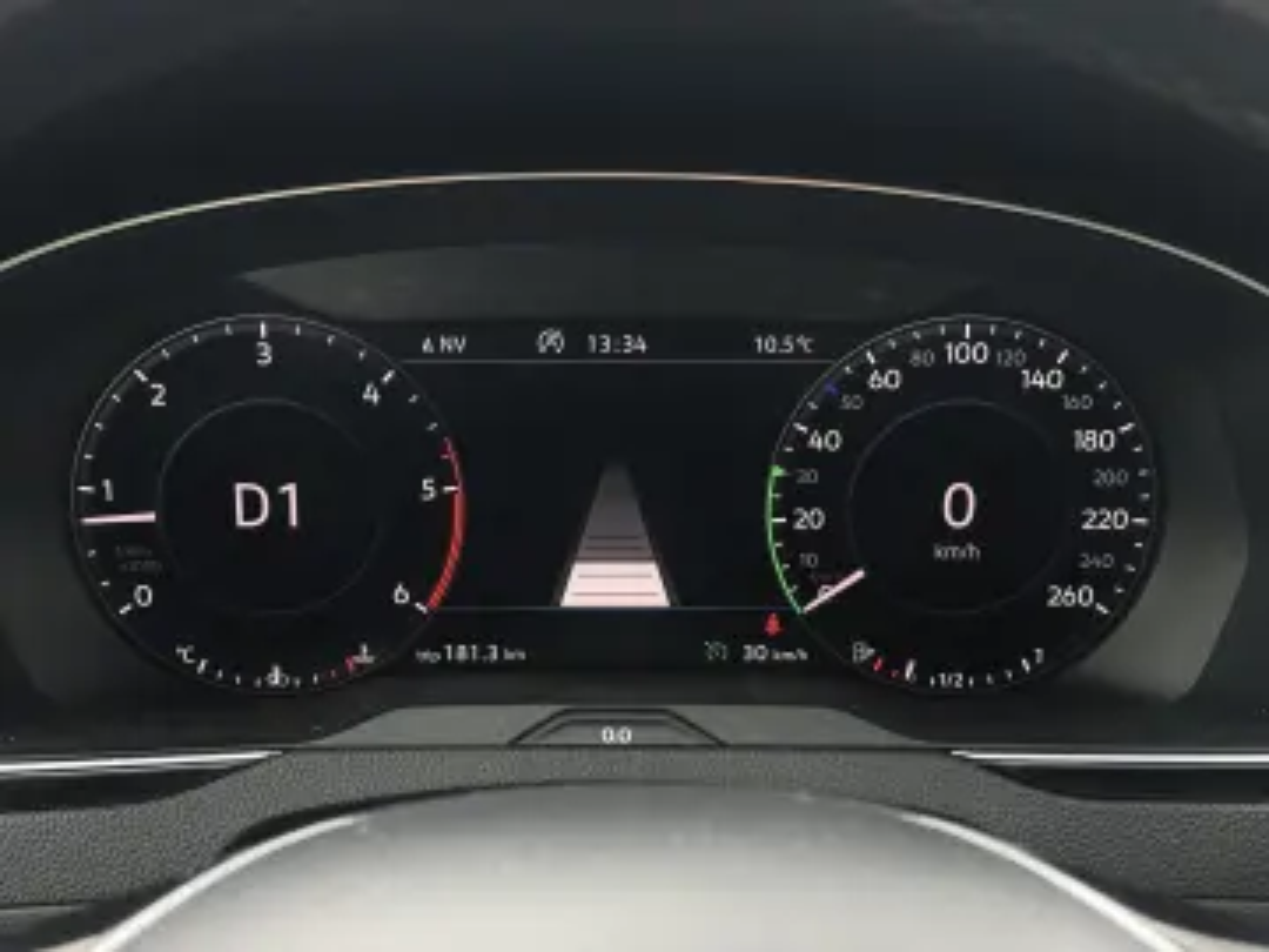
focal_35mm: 48
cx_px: 634
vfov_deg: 30.3
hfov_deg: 39.7
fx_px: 1760
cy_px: 476
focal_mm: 6.86
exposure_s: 1/89
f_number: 1.78
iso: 80
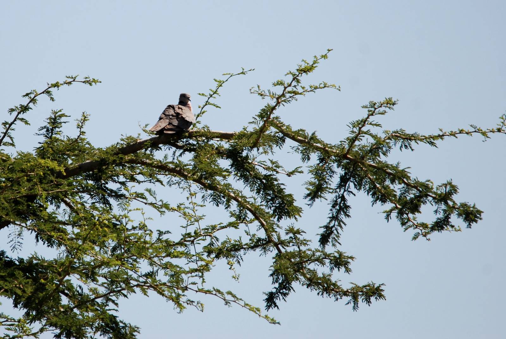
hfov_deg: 3.1
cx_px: 253
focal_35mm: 675
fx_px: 9499
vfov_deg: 2.0
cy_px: 170
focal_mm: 450
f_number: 6.3
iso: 200
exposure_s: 1/800
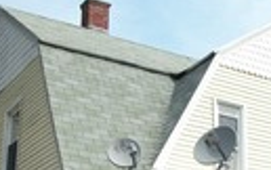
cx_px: 183
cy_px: 210
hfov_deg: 22.7
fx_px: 673
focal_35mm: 91
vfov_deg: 13.9
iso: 80
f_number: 2.9
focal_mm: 5.7
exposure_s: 1/1000
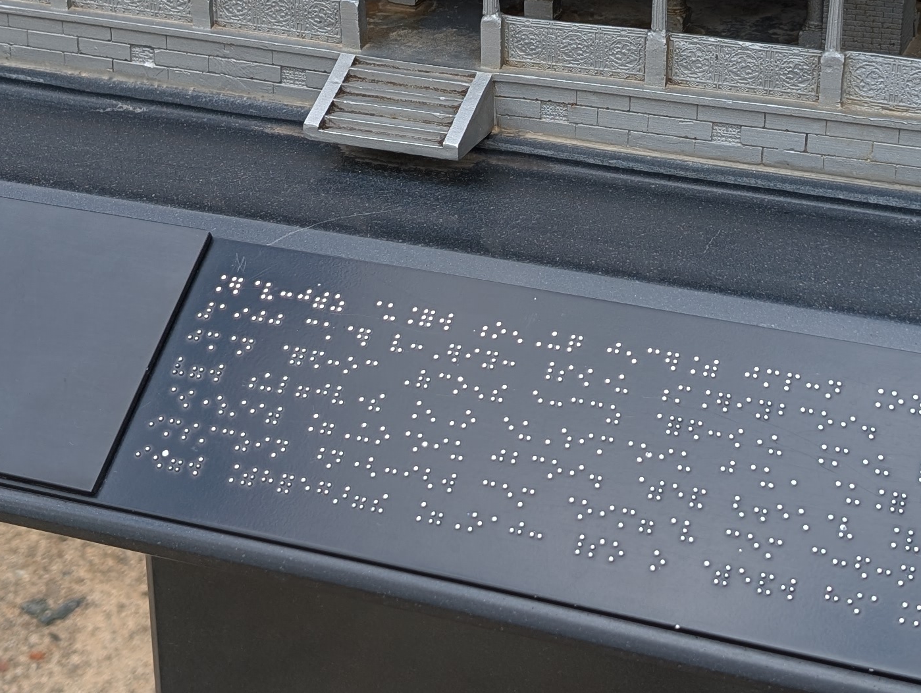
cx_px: 494
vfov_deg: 20.9
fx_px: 1865
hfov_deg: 27.7
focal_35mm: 70
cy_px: 156
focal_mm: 6.9
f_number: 1.68
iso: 22
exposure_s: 1/320
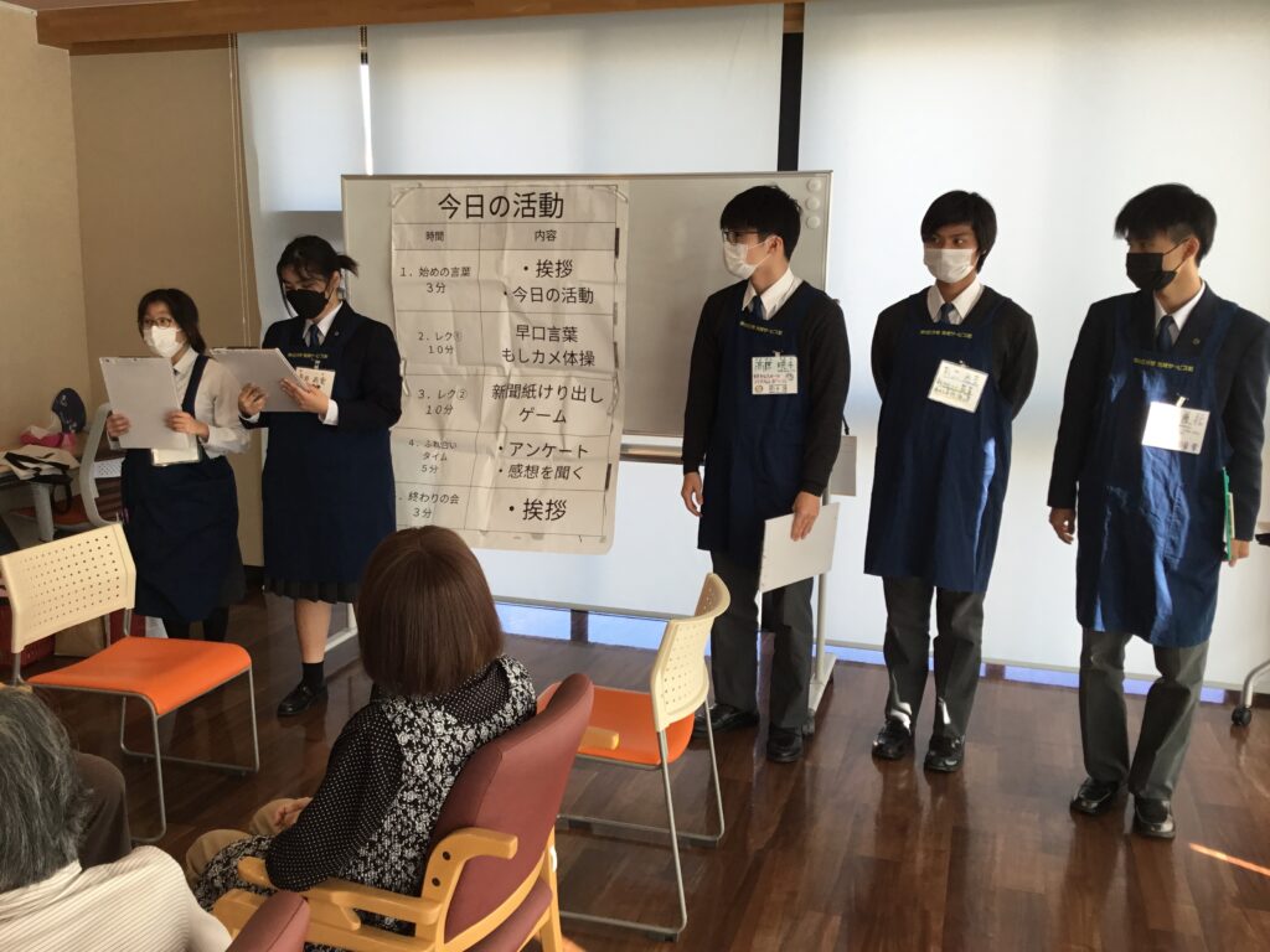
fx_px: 1137
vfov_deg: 45.4
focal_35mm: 31
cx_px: 635
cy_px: 476
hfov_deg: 58.4
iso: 40
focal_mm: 3.3
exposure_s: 1/120
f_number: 2.4
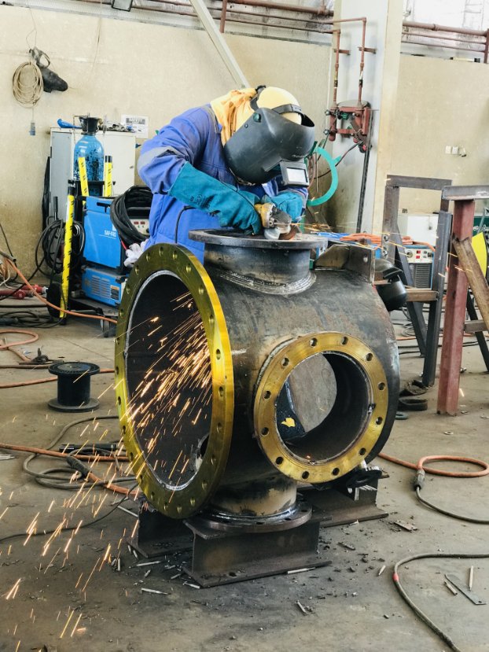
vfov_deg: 33.8
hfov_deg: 25.7
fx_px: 1073
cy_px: 326
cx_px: 244
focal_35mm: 57
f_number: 2.8
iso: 64
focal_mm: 6.6
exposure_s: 1/50
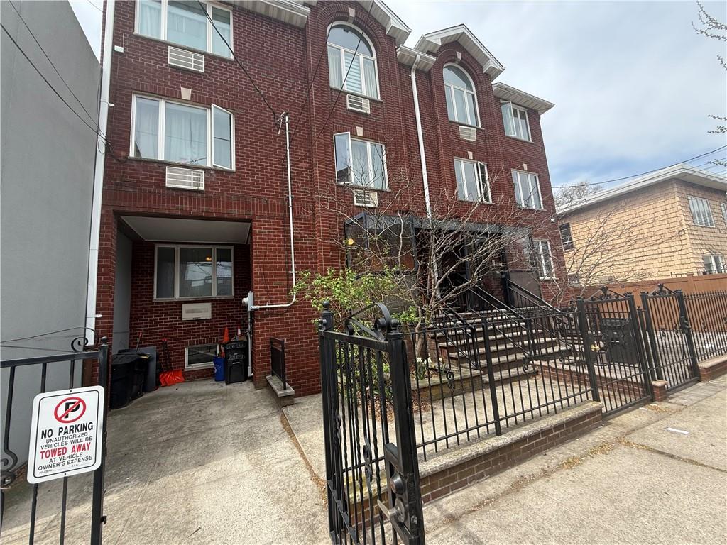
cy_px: 272
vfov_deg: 85.7
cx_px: 364
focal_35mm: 14
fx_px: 294
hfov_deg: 102.1
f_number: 2.2
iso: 50
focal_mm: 2.22
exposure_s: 1/448
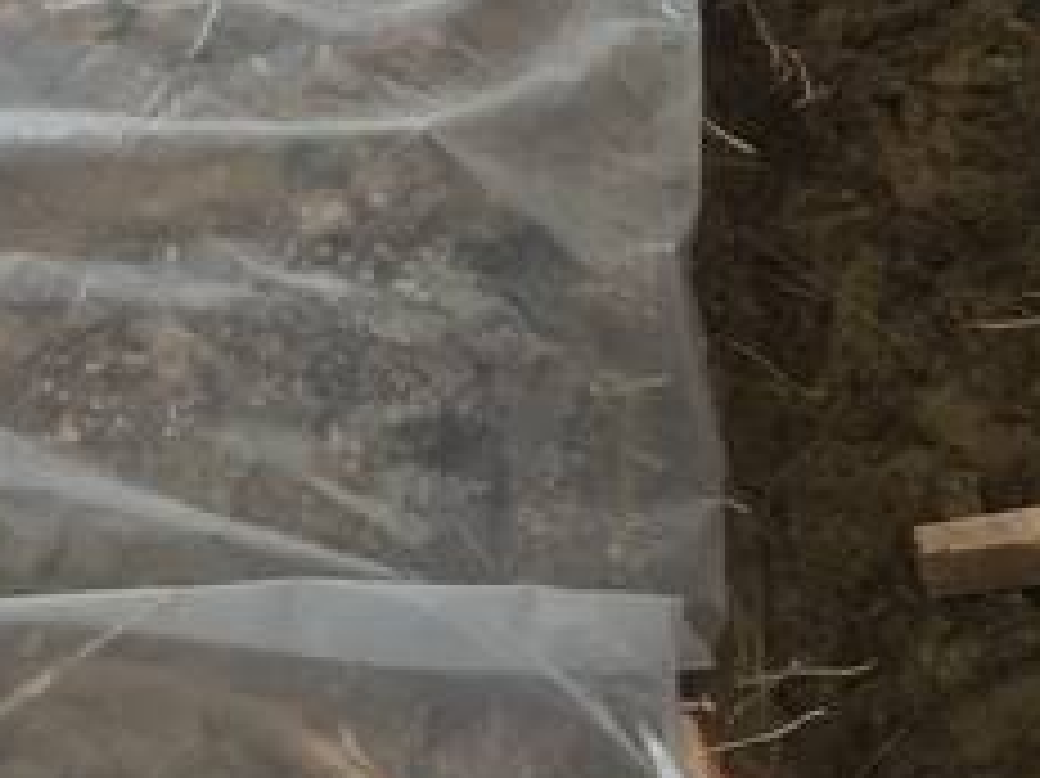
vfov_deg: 16.1
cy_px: -142
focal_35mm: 88
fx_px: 2642
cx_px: 941
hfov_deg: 21.7
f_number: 2.2
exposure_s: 1/302
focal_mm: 4.15
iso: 32
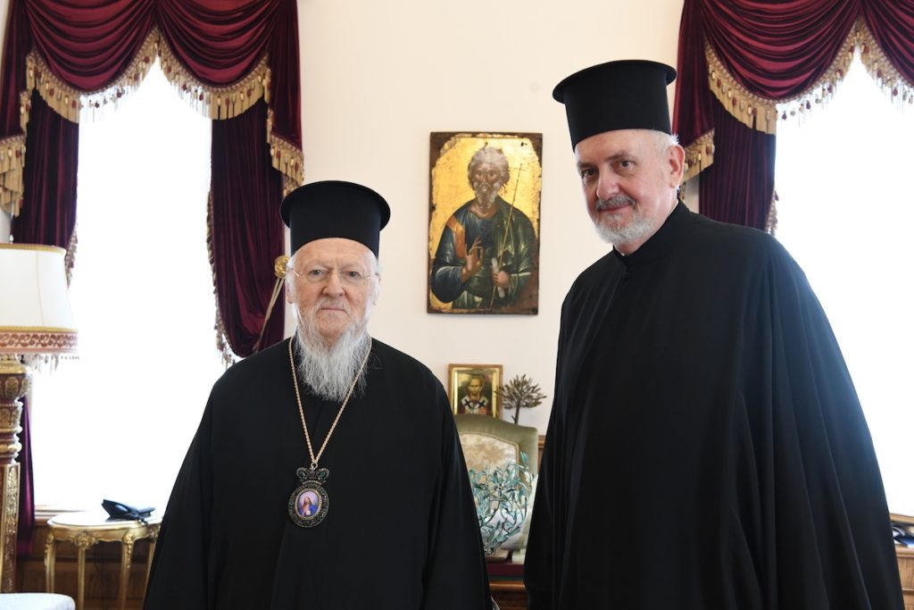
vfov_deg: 31.9
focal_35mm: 42
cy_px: 305
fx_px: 1066
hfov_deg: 46.4
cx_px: 457
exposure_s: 1/100
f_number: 6.3
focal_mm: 42
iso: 3200
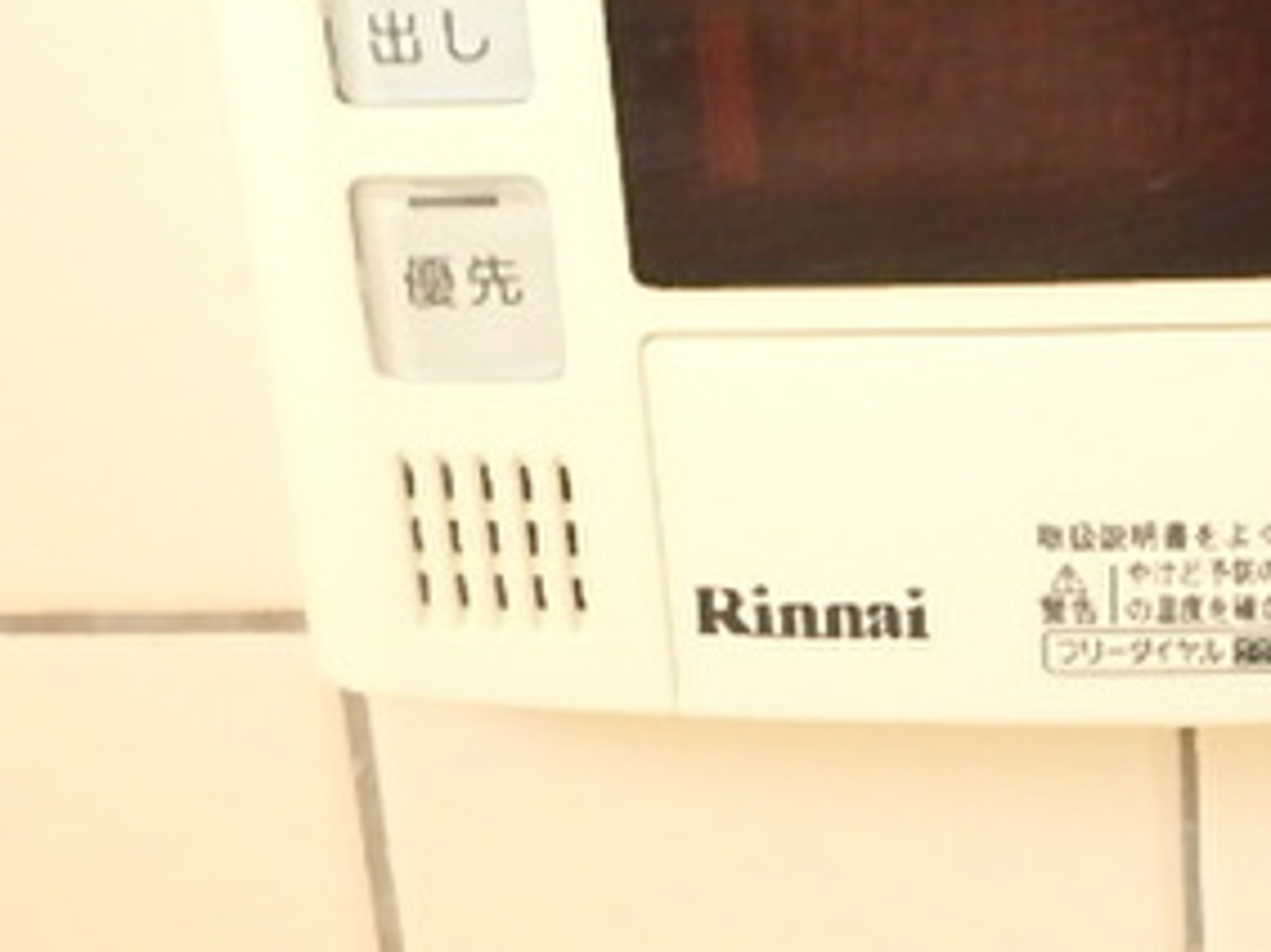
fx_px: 1908
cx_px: 1141
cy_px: 182
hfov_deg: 34.8
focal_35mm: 52
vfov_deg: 27.4
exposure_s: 1/30
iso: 800
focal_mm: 3.7
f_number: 3.5
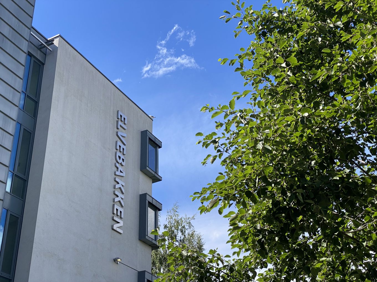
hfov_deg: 36.8
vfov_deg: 28.0
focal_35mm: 52
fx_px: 566
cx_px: 188
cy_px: 141
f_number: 2
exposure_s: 1/813
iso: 20
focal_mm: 6
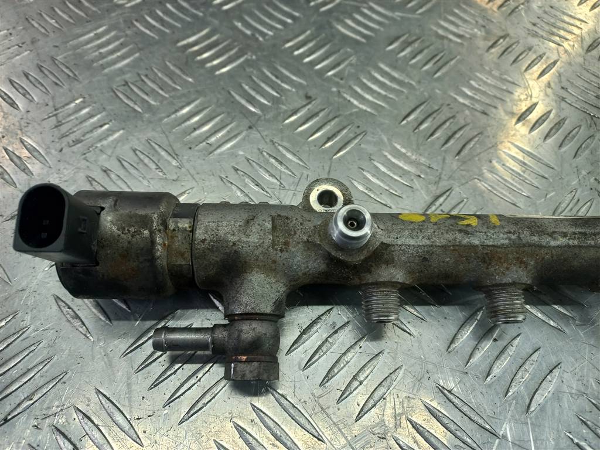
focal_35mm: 25
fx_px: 433
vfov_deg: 54.9
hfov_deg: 69.4
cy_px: 225
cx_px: 300
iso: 40
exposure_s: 1/50
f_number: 1.8
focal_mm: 4.6
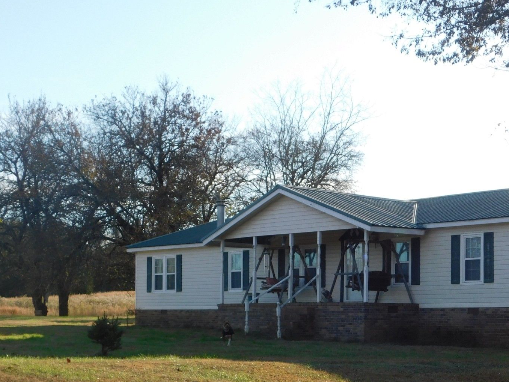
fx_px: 1132
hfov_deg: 25.2
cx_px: 347
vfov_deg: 19.0
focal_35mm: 77
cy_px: 279
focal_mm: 9
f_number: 3.8
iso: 125
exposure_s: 1/640
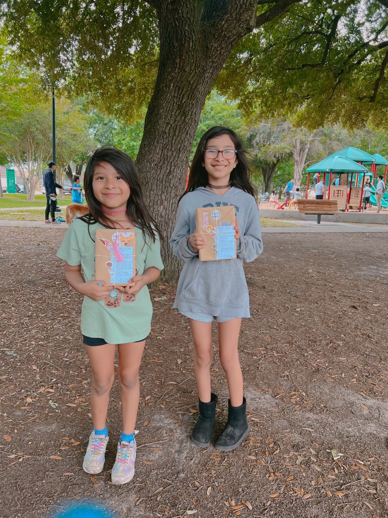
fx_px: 389
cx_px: 194
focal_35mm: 26
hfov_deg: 53.0
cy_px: 259
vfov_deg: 67.3
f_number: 1.5
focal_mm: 5.7
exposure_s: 1/121
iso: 80
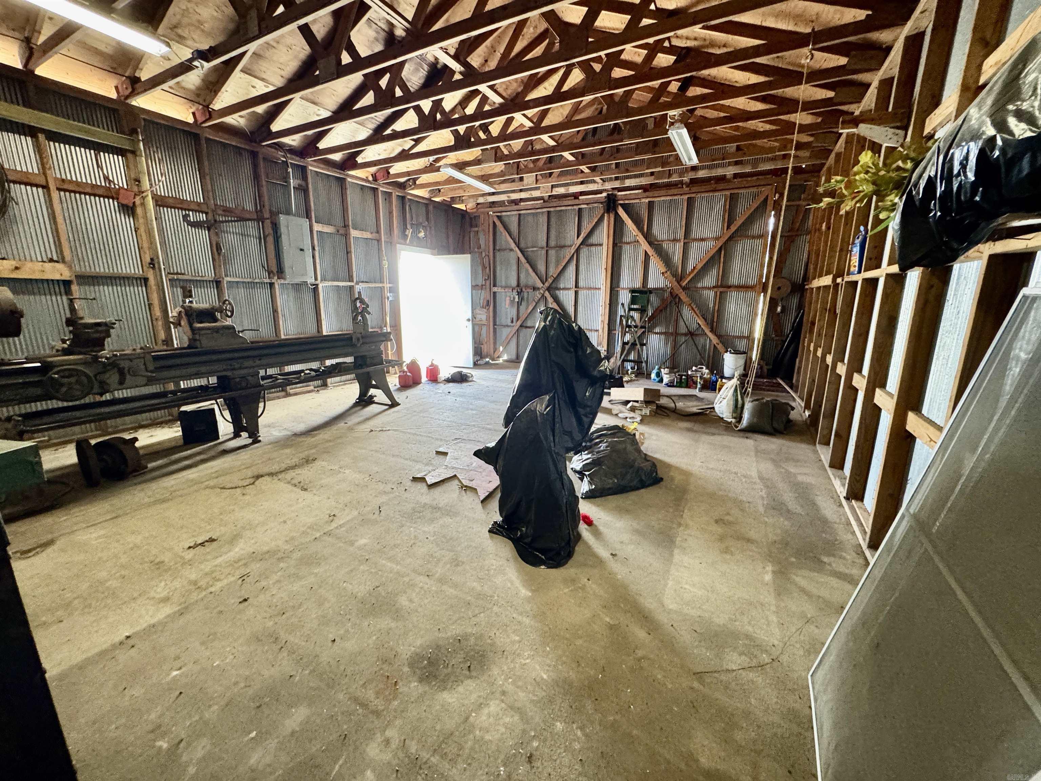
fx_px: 421
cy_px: 390
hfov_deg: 102.1
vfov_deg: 85.7
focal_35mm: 14
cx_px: 520
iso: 500
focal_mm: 2.22
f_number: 2.2
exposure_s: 1/60
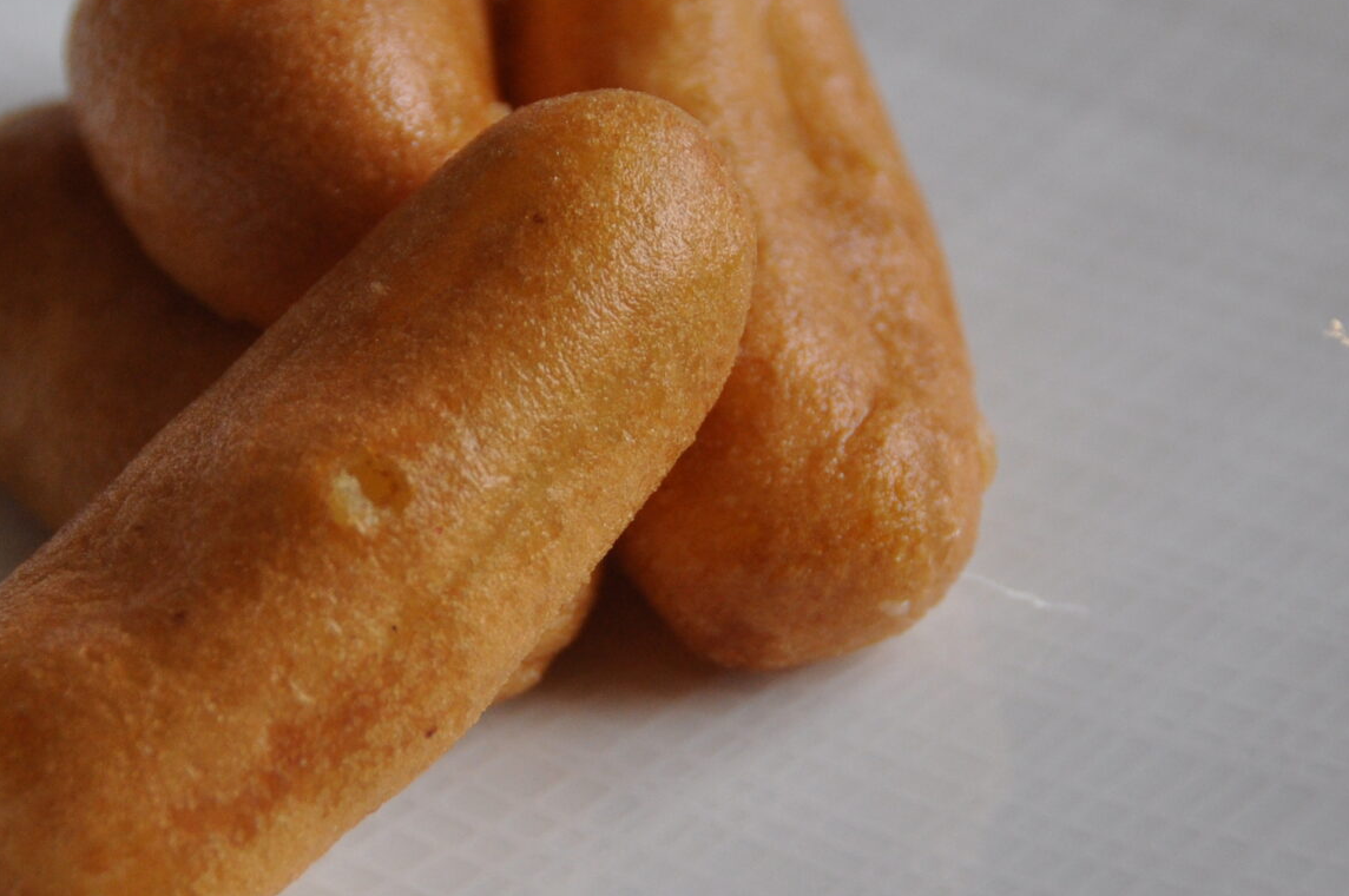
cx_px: 486
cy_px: 315
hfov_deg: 8.8
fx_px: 8796
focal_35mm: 235
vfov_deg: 5.8
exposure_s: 1/250
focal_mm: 70
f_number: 5
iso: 560
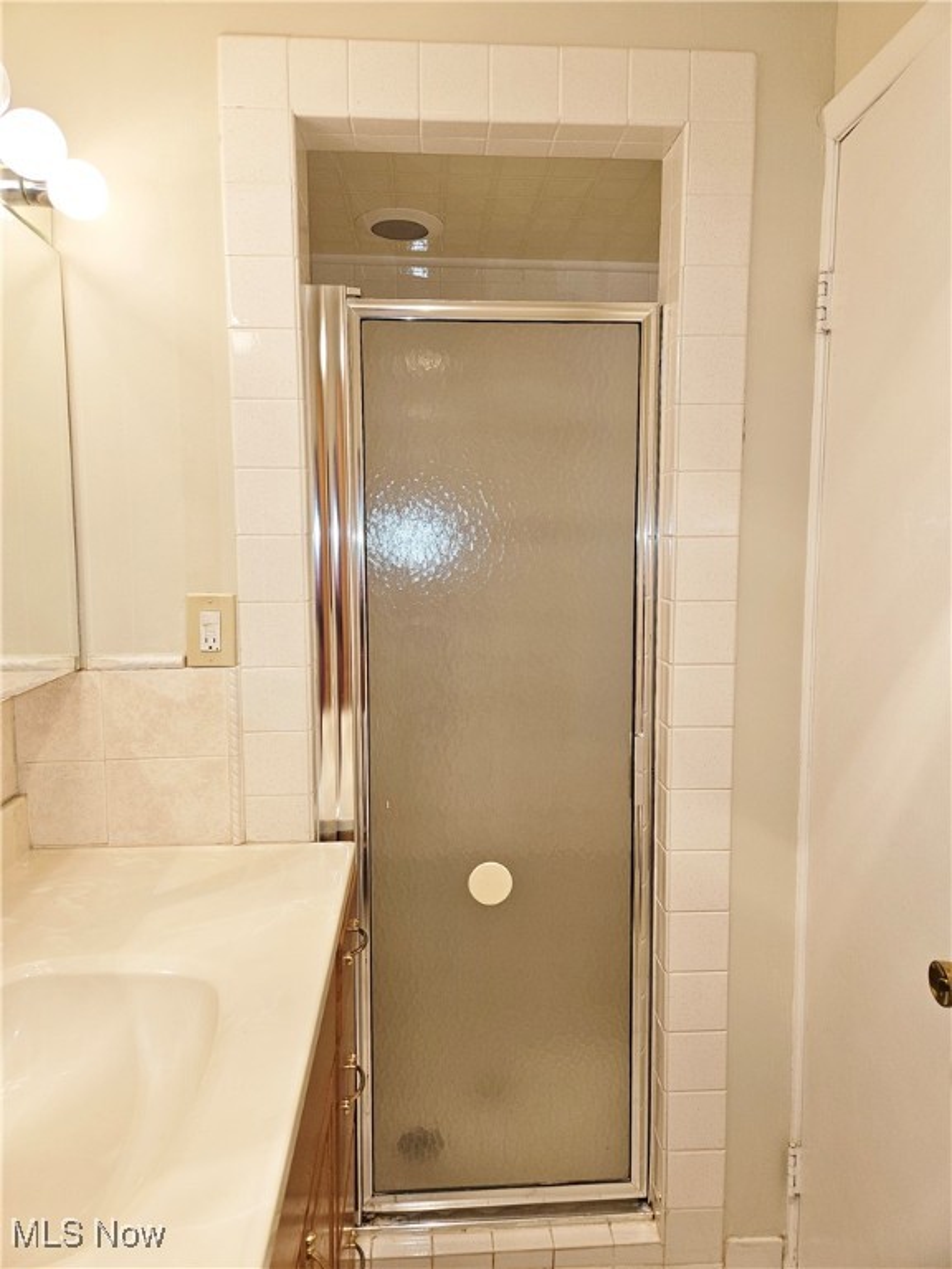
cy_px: 634
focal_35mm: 23
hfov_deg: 58.9
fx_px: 843
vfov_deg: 73.9
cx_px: 476
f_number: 1.8
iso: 25
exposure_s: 1/60
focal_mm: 5.4
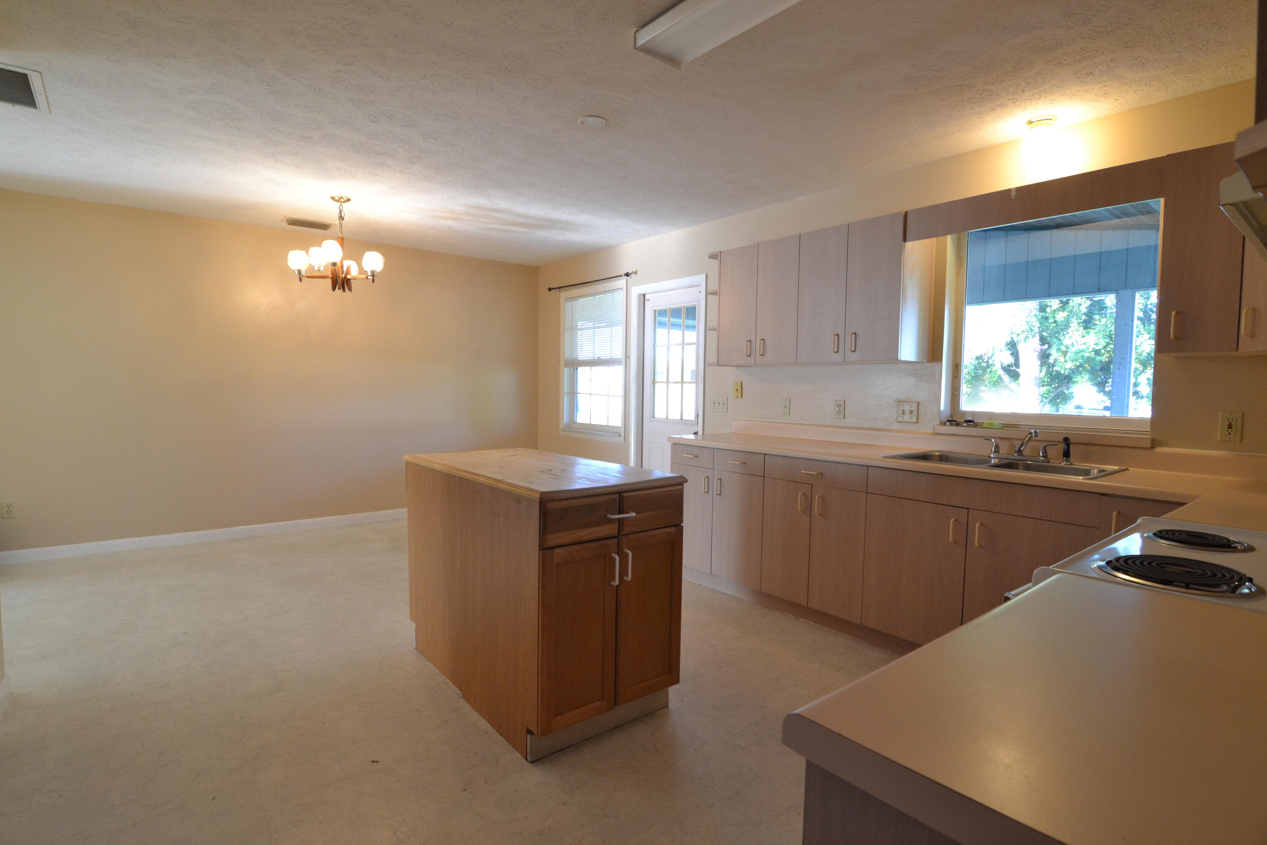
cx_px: 634
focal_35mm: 16
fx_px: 581
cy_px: 422
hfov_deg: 95.0
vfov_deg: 72.1
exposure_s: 1/30
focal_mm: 11
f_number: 5.6
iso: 800
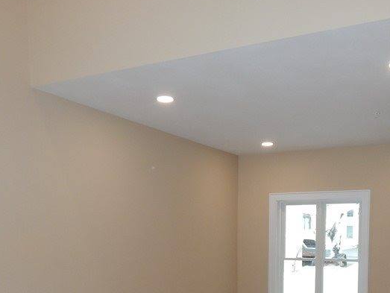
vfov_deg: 30.5
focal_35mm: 45
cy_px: 275
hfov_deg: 42.0
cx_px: 213
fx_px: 507
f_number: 3
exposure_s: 1/80
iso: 125
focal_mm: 4
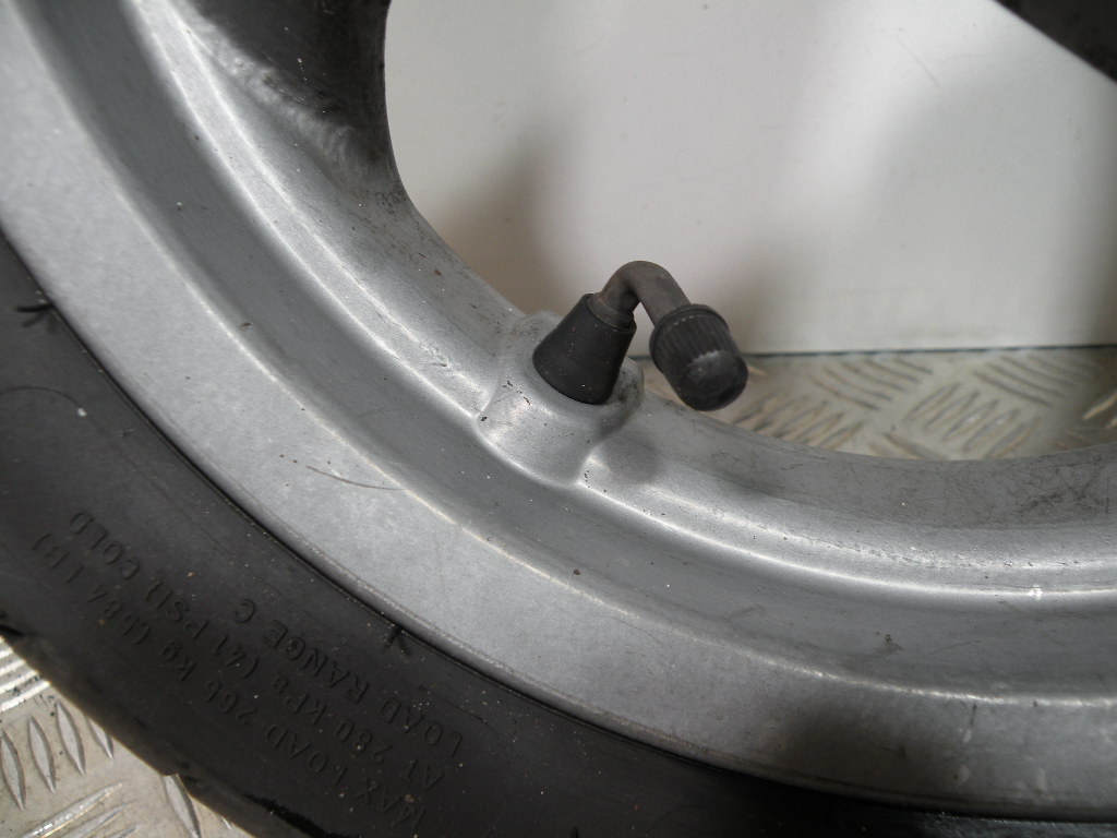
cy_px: 419
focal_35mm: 27
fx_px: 871
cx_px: 558
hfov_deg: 65.3
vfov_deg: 51.4
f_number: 2.8
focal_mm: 4.7
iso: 67
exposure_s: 1/59.7
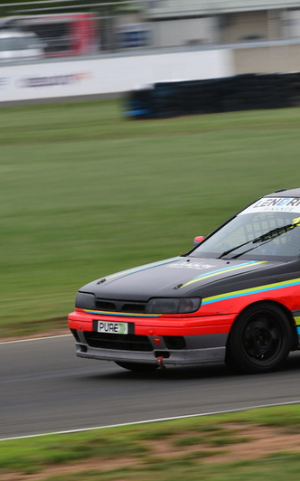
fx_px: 6024
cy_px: 240
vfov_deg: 4.6
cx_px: 294
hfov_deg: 2.9
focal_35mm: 460
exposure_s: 1/160
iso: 160
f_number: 10
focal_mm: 200
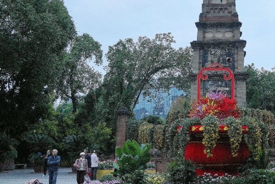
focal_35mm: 52
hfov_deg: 37.2
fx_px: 397
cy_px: 54
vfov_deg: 25.8
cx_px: 209
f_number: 4
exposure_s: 1/640
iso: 1250
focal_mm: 24
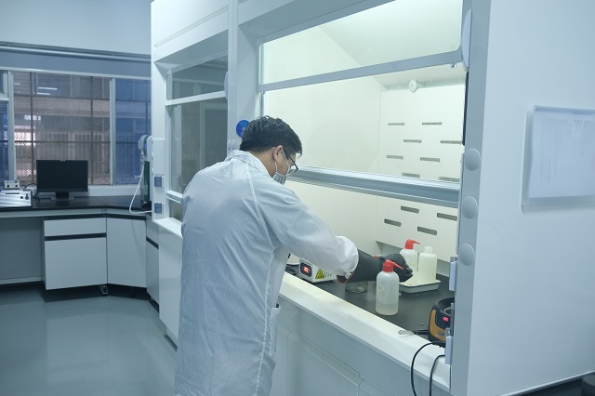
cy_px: 198
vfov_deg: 41.1
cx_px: 298
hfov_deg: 58.7
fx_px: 529
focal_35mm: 32
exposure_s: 1/30
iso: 800
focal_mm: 21.6
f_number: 4
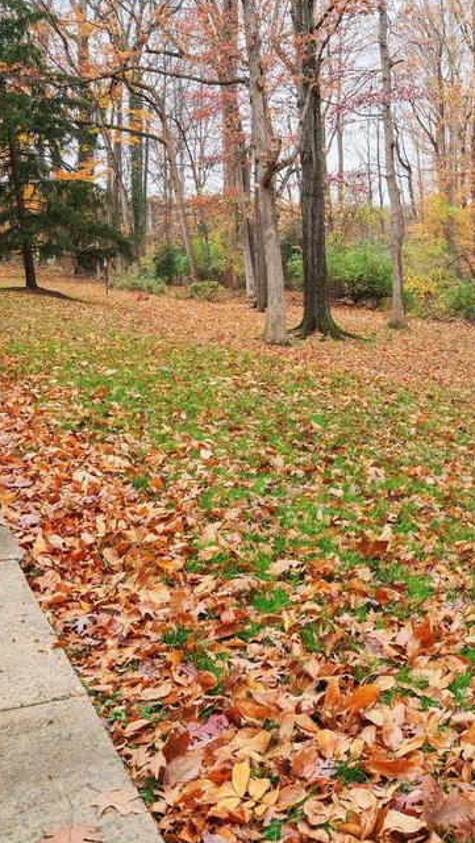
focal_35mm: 40
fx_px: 895
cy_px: 224
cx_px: 387
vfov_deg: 48.7
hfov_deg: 29.0
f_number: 8
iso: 1250
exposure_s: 1/250
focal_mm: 17
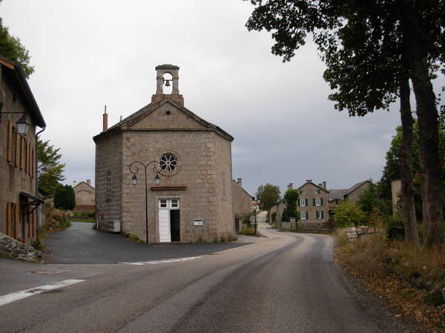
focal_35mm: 38
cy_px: 166
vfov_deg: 37.7
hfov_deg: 49.0
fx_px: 489
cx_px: 222
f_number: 2.9
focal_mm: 6.3
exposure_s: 1/313
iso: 79
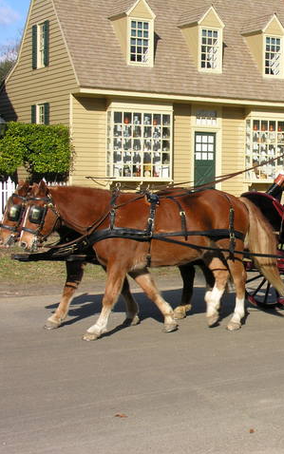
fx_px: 879
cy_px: 227
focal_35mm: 71
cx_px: 288
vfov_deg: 29.0
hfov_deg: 17.9
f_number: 7
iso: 50
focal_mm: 12.7
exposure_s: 1/168
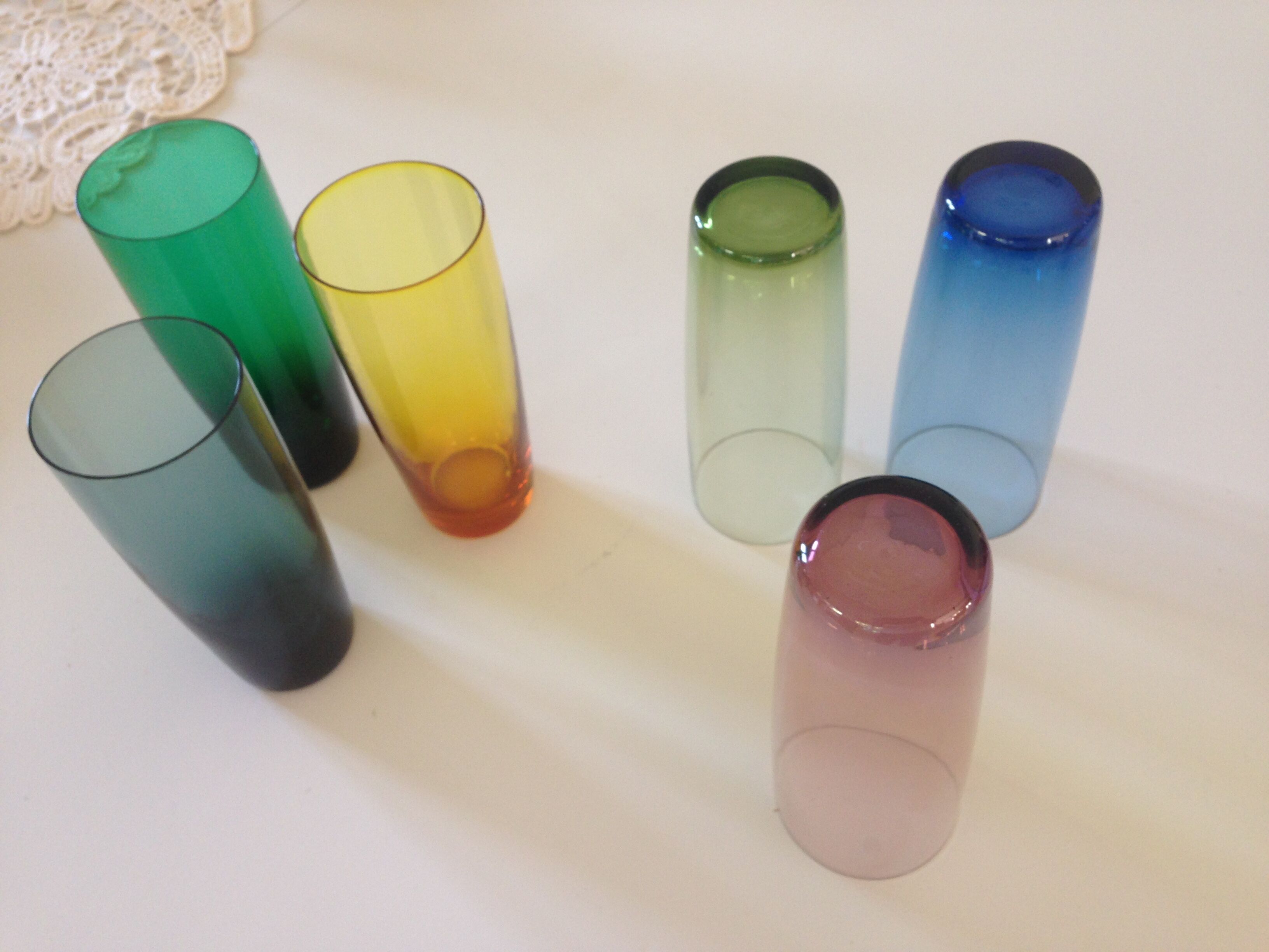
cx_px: 634
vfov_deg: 42.9
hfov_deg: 55.4
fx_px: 1210
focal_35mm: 33
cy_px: 476
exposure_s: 1/20
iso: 80
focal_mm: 4.12
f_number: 2.4
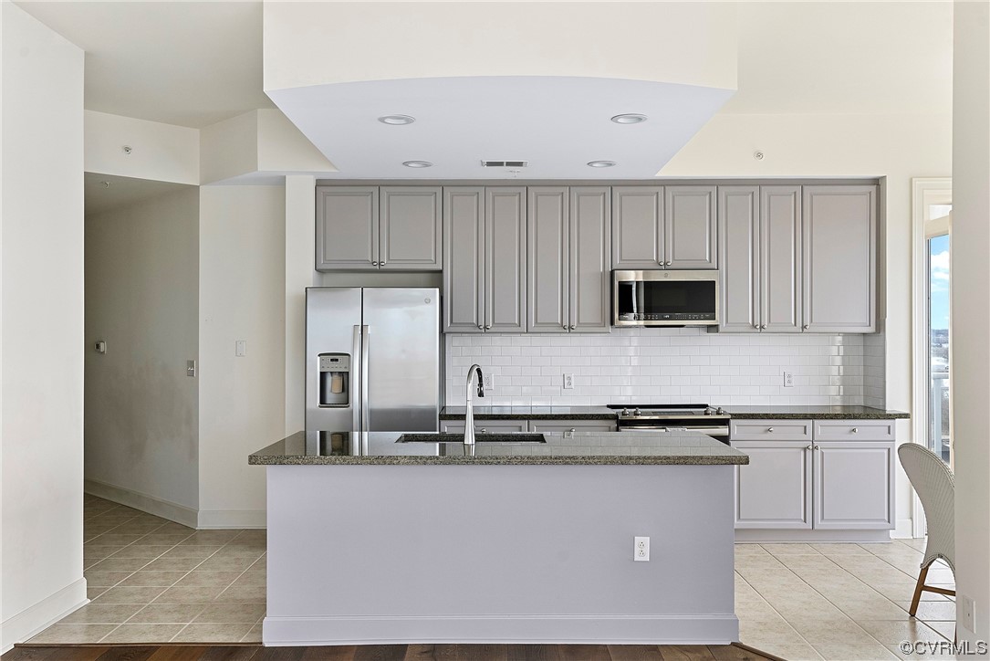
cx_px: 495
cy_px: 330
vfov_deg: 42.4
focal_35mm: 31
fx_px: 853
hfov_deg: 60.3
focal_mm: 31
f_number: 8
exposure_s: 1/25
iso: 800
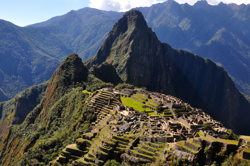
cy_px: 83
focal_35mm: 36
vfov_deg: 36.8
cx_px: 125
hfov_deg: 53.2
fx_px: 250
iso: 400
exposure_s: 1/400
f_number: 10
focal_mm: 24
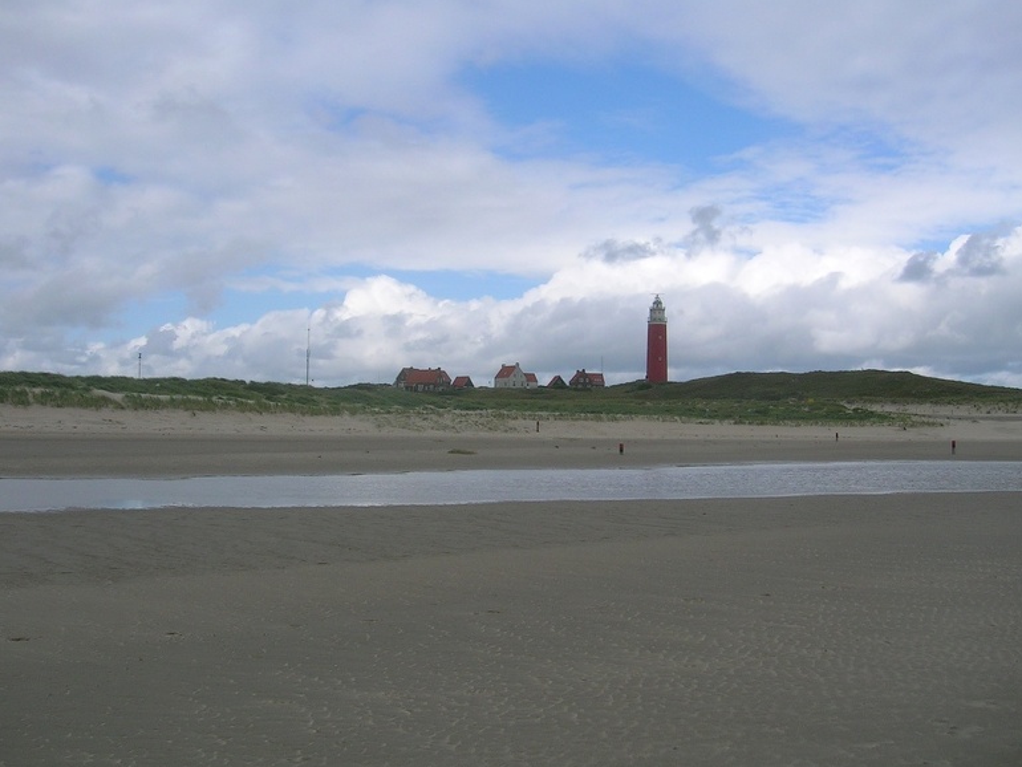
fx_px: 1063
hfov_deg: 51.3
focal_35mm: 36
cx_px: 515
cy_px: 389
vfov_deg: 39.7
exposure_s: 1/542
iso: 50
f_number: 4.8
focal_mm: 5.4
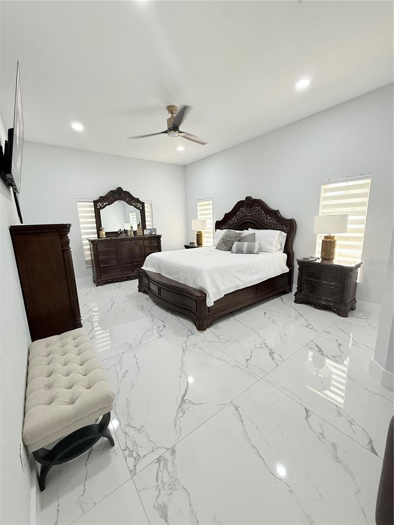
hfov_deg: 85.7
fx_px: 212
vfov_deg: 102.1
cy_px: 262
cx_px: 197
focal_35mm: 14
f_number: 2.2
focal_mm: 2.22
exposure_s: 1/120
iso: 200
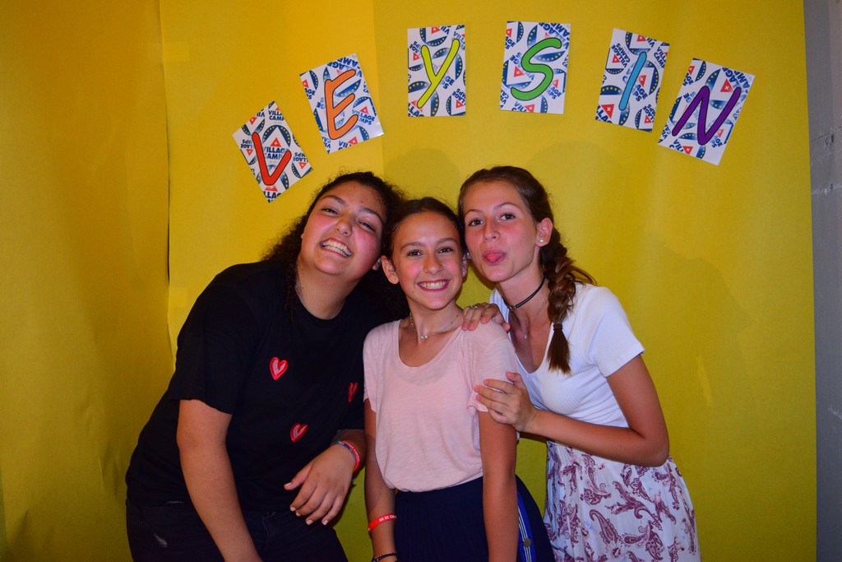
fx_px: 807
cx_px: 421
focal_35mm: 34
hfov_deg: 55.1
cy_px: 281
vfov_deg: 38.4
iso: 1100
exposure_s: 1/200
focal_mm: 23
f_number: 3.8
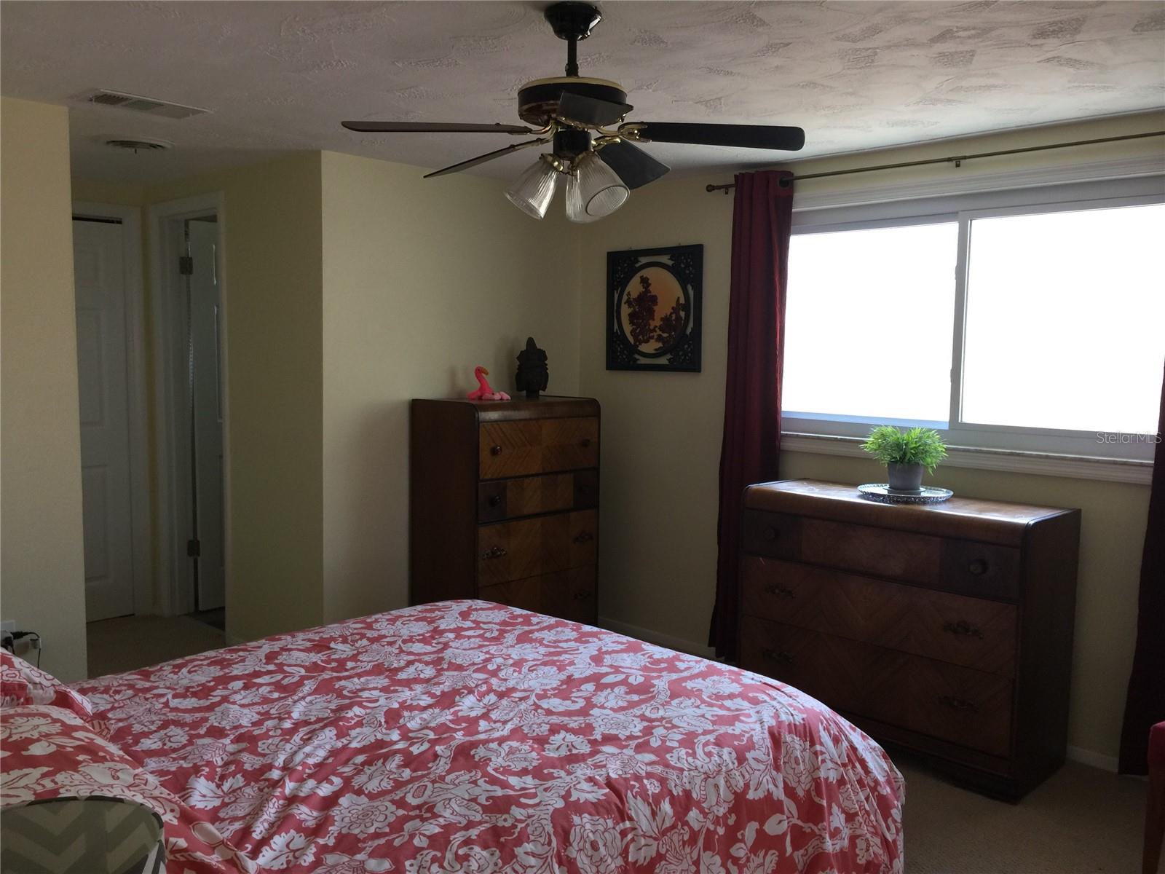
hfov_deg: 61.7
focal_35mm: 29
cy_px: 437
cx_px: 582
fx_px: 976
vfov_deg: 48.2
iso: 40
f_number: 2.2
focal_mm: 4.15
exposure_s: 1/30
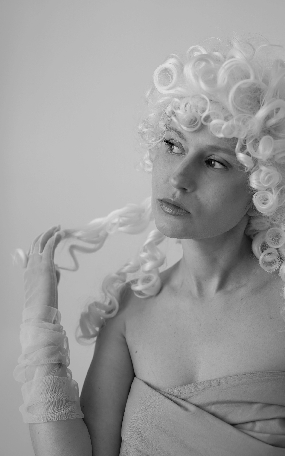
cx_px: 149
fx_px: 447
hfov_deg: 35.3
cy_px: 226
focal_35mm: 36
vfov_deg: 54.0
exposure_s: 1/160
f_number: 2.5
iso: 200
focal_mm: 35
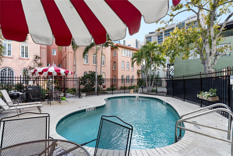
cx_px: 116
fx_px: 104
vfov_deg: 73.8
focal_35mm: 16
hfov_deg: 96.7
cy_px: 78
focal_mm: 16
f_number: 3.5
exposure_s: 1/160
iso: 200
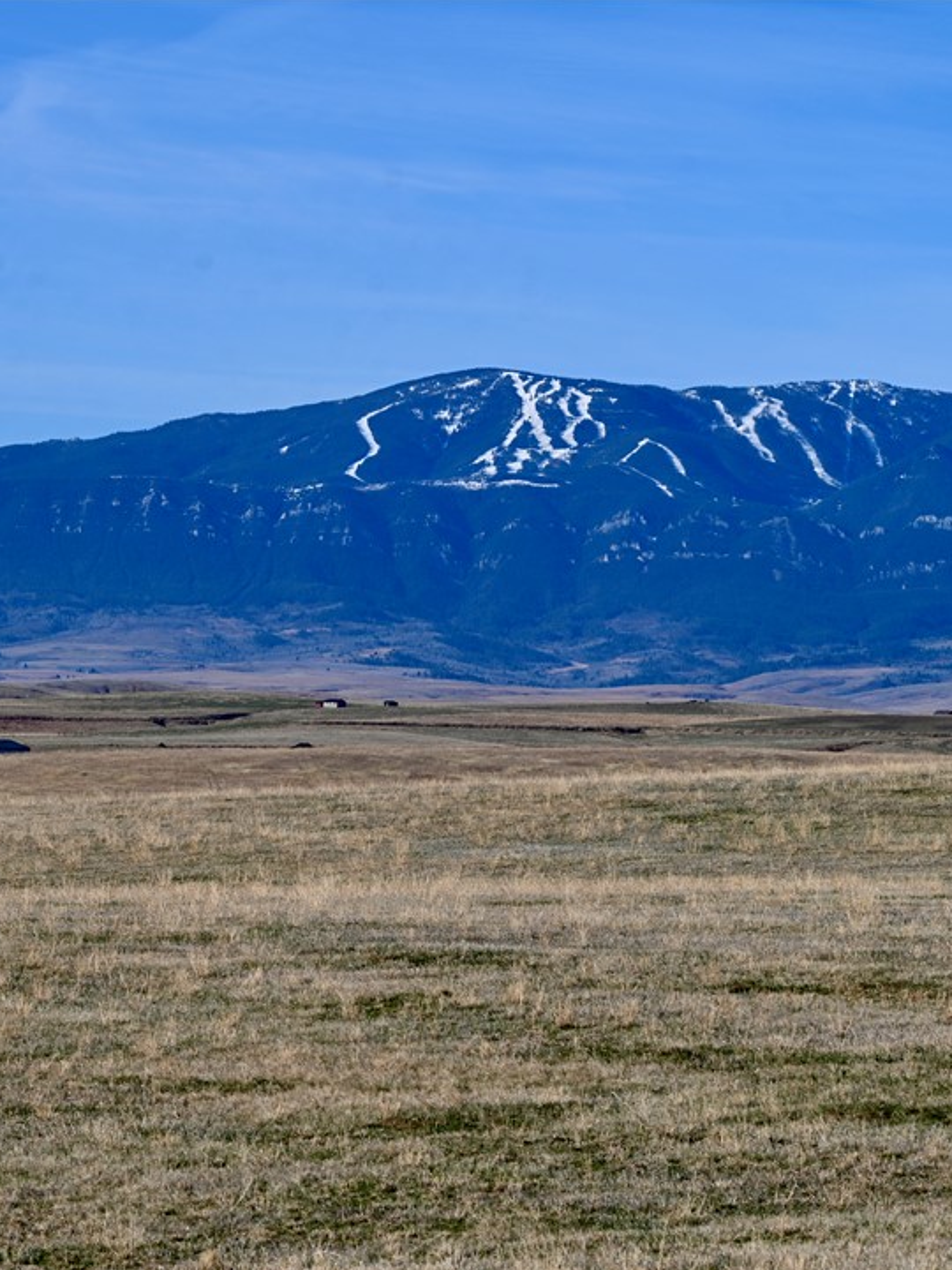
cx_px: 647
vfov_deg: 11.4
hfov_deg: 8.5
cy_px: 635
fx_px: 6380
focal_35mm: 174
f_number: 8
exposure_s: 1/500
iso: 100
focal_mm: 120
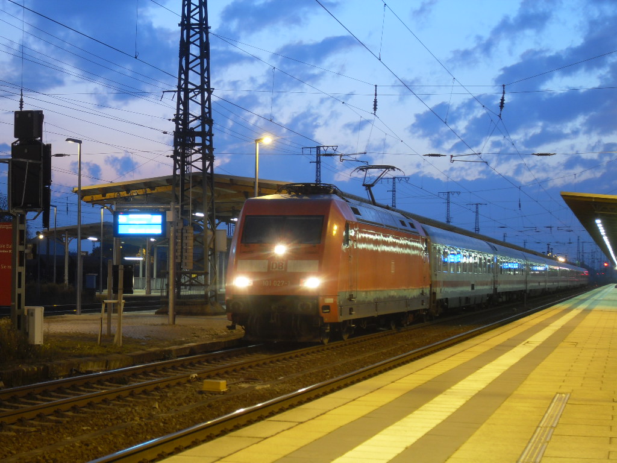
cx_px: 308
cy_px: 232
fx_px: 1408
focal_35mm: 79
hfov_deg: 24.7
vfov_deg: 18.7
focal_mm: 13.5
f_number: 4.4
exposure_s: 1
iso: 80
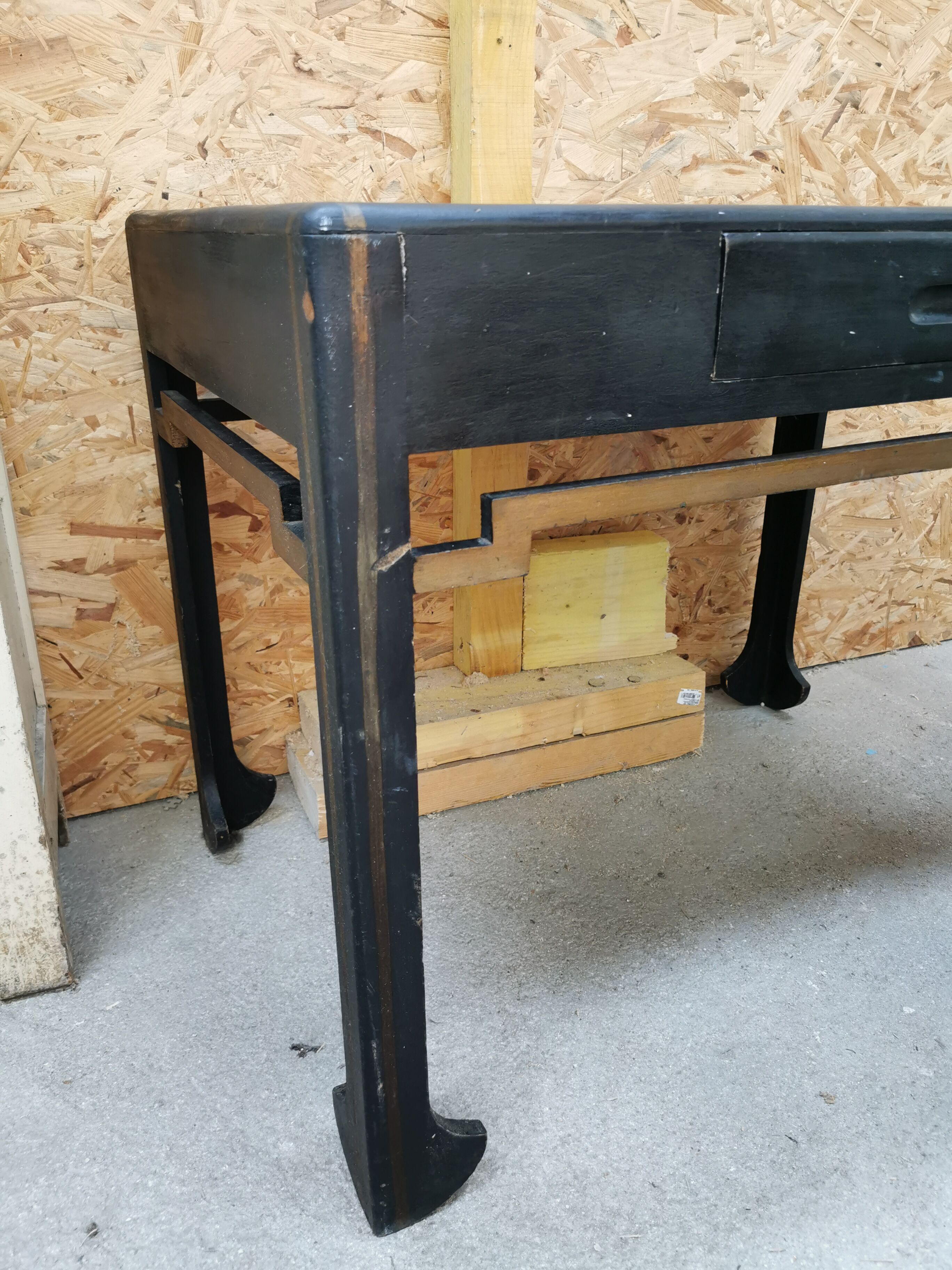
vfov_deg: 65.3
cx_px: 476
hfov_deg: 51.4
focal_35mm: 27
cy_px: 635
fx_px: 990
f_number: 1.6
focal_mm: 5.56
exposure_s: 1/50
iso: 125
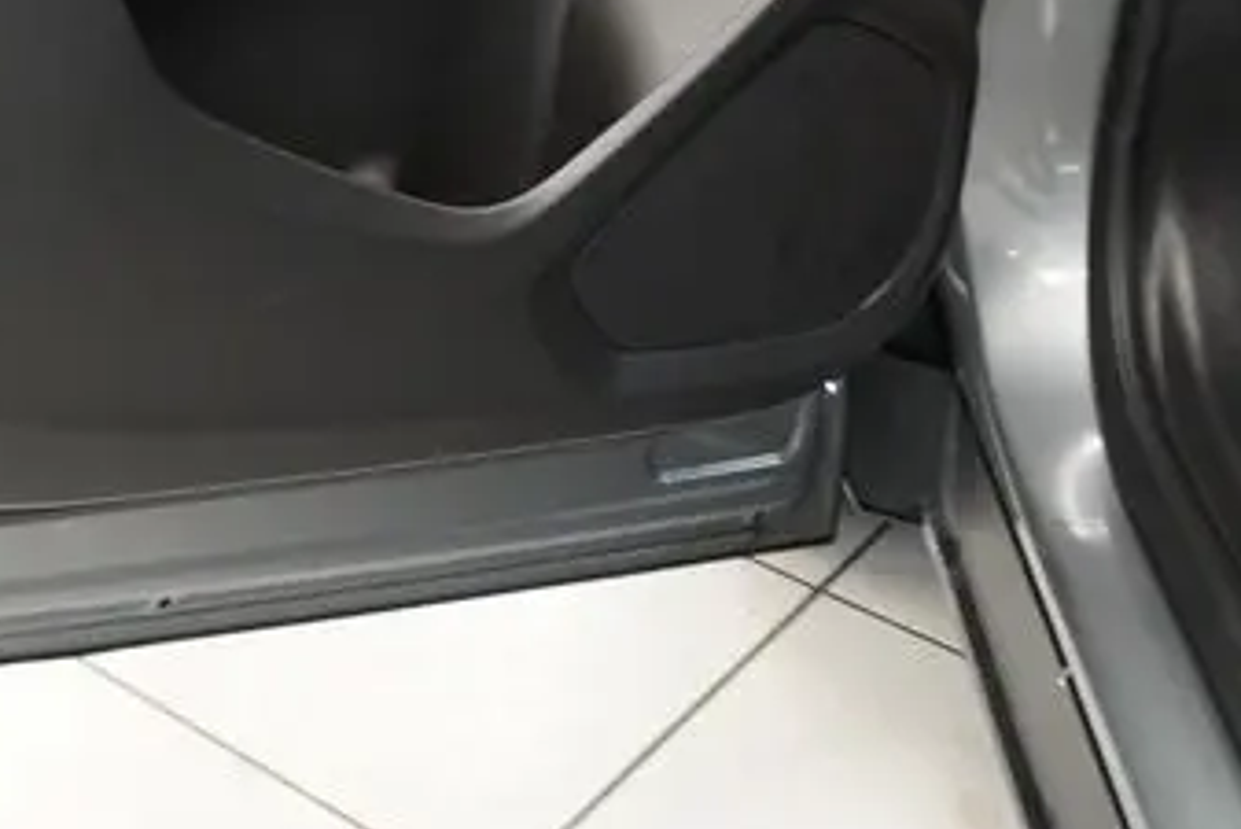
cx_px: -41
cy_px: -171
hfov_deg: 26.1
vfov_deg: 17.8
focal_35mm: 73
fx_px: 2517
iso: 2500
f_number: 3.5
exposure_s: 1/30
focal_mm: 16
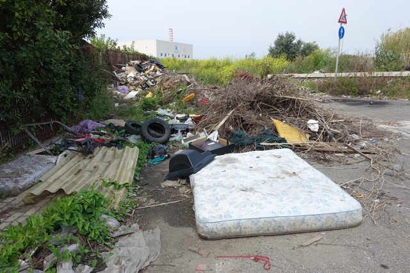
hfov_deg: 73.7
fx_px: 273
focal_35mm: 24
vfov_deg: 53.2
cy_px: 136
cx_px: 205
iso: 125
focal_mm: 8.8
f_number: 5
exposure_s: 1/400
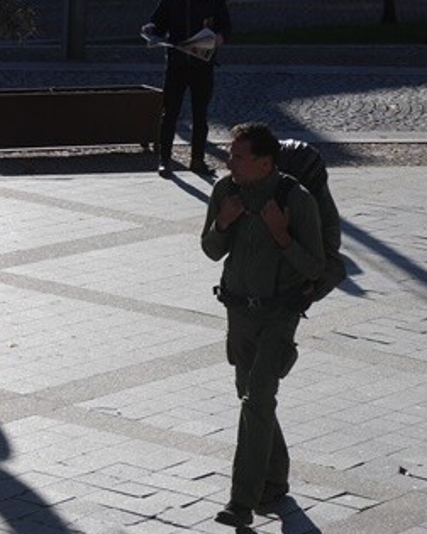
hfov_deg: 9.0
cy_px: 293
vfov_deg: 11.3
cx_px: 259
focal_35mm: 171
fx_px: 2701
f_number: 5.1
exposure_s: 1/640
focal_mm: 20.6
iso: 80
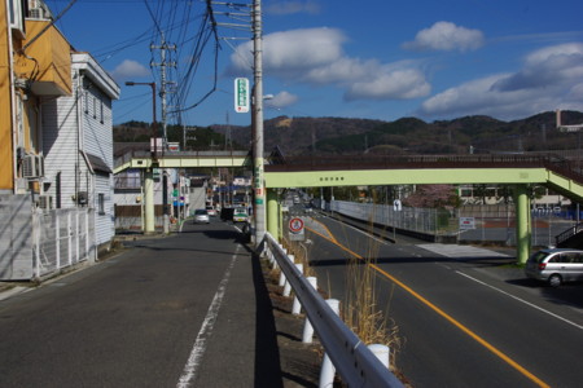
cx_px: 292
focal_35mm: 45
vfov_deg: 29.9
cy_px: 194
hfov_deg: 43.6
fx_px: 729
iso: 100
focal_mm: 30
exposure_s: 1/250
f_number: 9.5
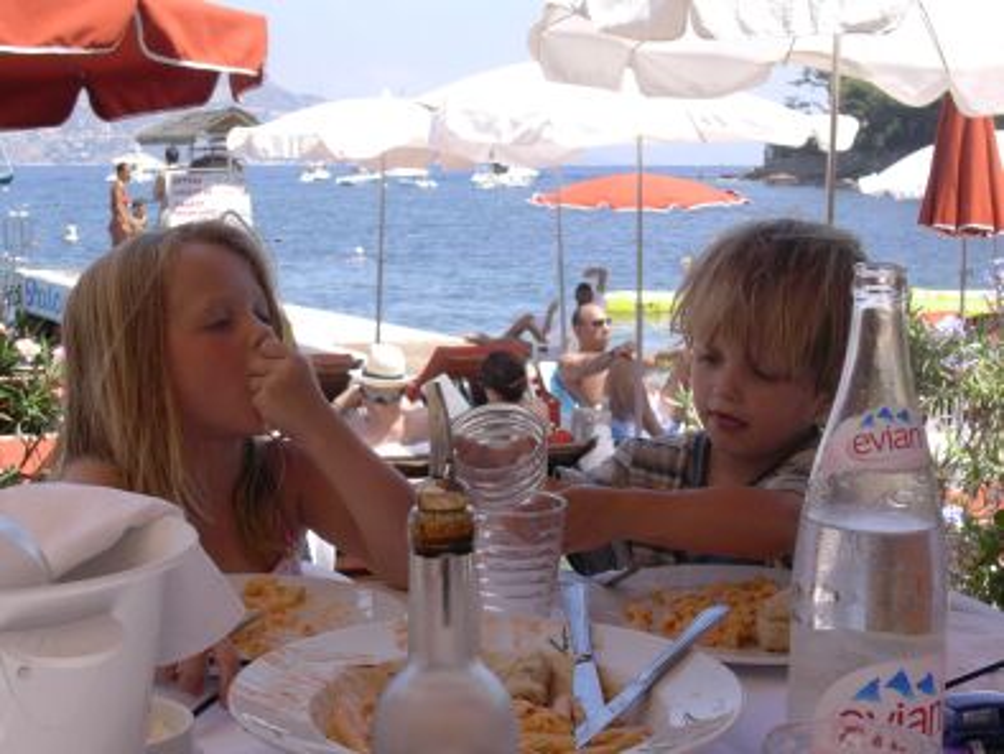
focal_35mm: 60
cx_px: 502
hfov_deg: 32.2
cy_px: 377
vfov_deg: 24.4
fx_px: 1741
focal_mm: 9
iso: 70
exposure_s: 1/512
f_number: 3.4
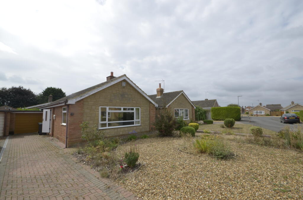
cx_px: 152
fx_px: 126
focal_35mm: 15
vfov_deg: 77.1
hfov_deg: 100.5
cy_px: 100
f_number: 20
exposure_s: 1/100
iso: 200
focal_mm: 10
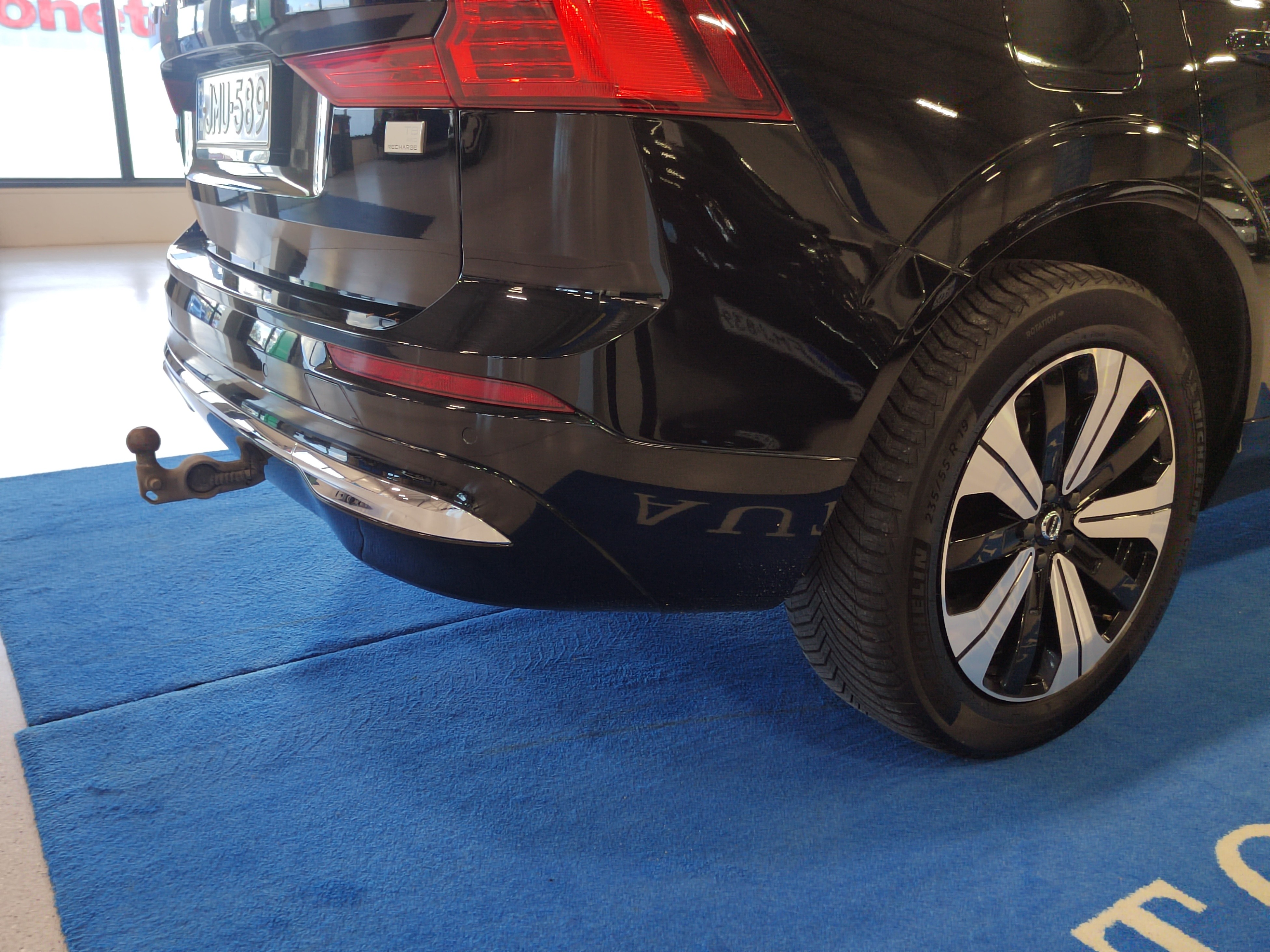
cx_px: 635
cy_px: 476
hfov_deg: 61.7
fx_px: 1064
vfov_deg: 48.2
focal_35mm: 29
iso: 463
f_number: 1.9
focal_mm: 5.52
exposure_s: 1/120
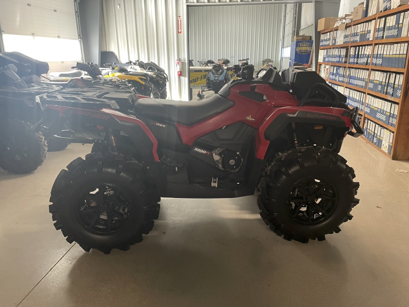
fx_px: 307
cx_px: 204
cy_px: 154
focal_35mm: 26
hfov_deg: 67.3
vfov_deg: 53.1
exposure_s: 1/60
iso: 250
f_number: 1.6
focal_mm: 4.2
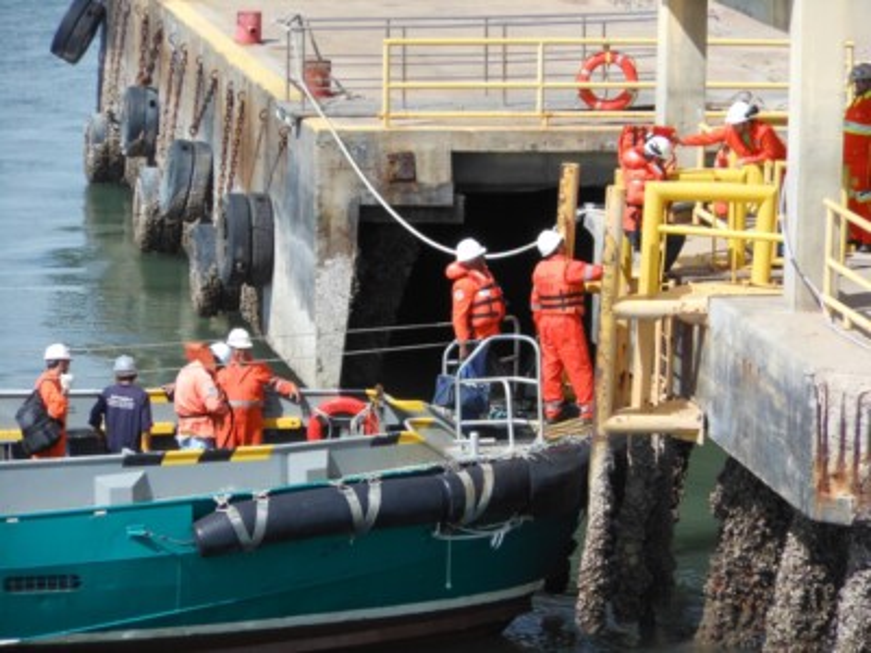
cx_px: 436
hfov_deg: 10.1
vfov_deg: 7.6
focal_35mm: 196
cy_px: 326
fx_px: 4932
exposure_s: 1/320
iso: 80
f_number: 5.6
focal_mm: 35
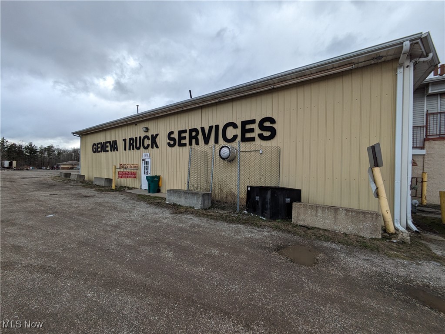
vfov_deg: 85.7
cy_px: 167
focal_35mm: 14
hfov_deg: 102.0
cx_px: 222
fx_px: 180
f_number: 2.2
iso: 49
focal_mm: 1.83
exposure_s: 1/641
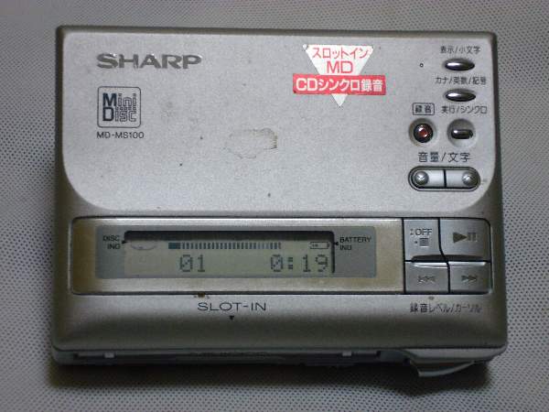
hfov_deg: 19.3
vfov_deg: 14.5
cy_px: 206
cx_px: 274
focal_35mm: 102
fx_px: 1618
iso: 200
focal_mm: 16.8
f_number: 5.6
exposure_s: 1/10
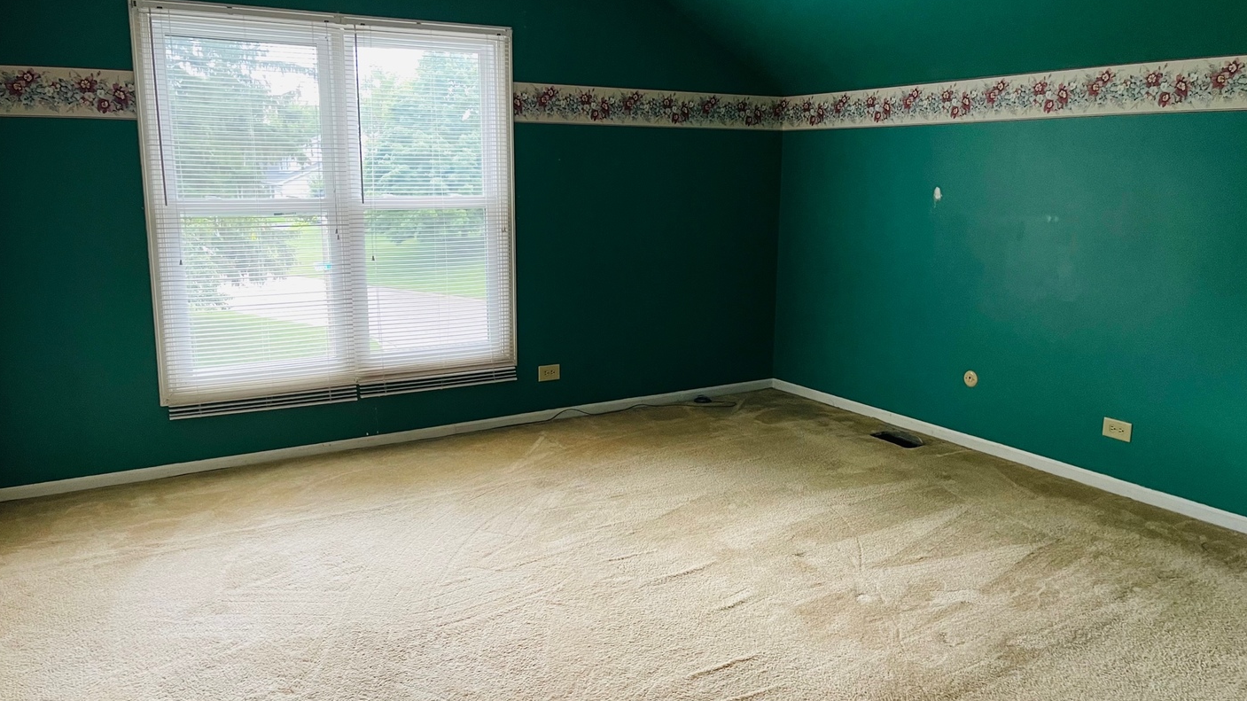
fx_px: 959
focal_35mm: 29
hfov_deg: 66.1
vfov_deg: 40.2
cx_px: 626
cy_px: 347
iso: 250
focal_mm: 5.1
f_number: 1.6
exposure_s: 1/60
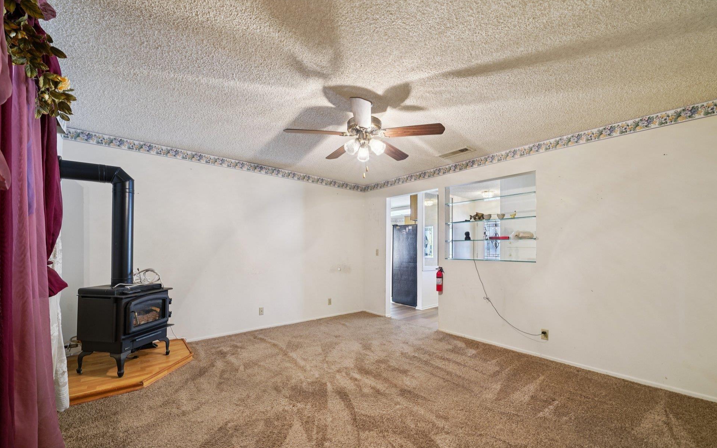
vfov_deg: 78.6
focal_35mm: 14
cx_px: 365
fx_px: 274
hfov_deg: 105.3
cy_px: 236
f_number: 8
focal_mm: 13
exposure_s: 1/4
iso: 400
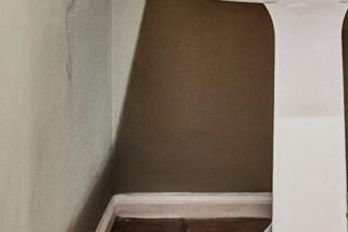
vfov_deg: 14.6
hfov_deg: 27.8
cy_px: -287
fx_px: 666
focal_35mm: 69
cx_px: 336
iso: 1250
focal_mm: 14
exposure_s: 1/200
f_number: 2.8
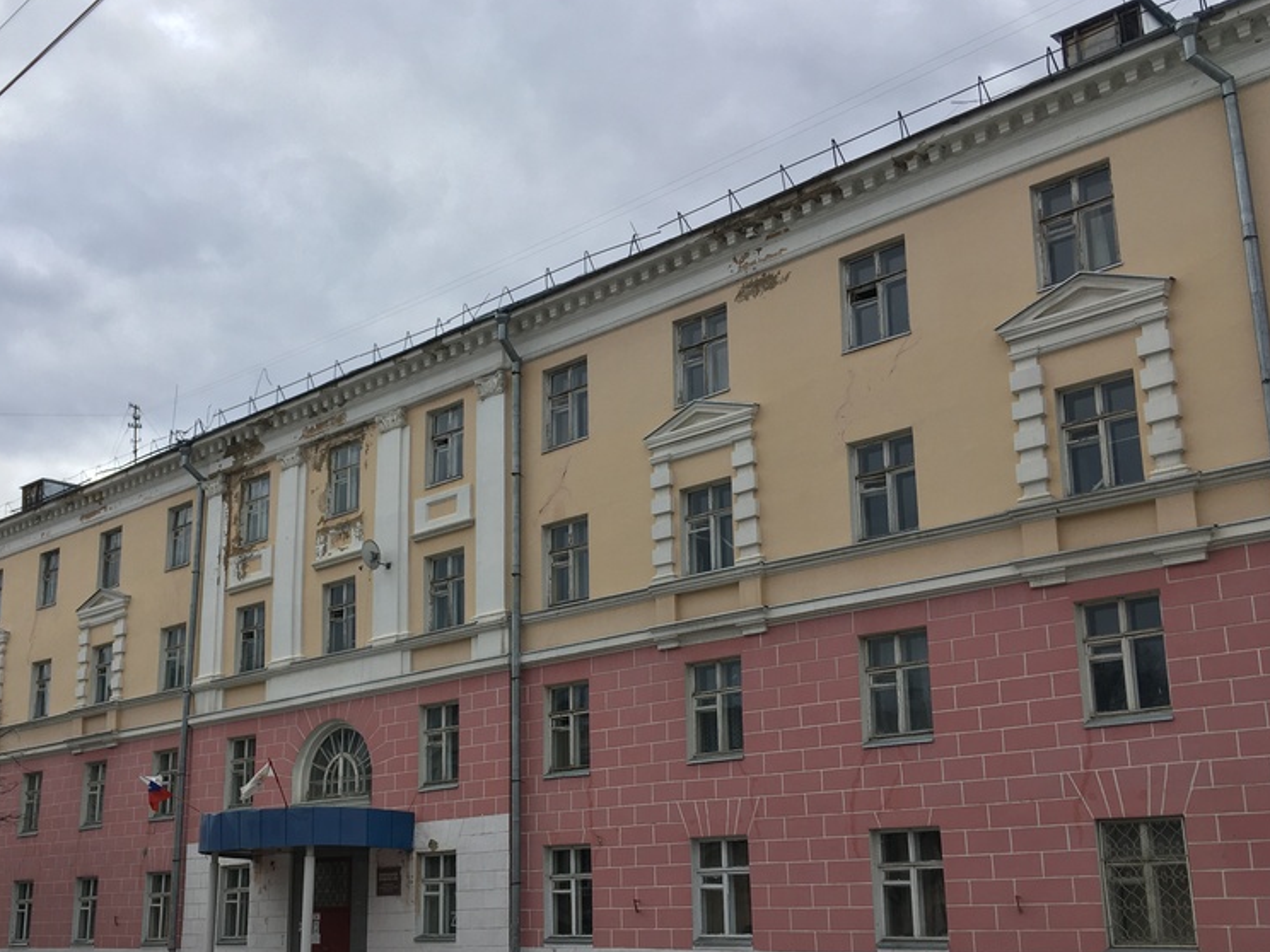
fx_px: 1431
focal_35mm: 39
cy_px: 601
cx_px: 466
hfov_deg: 47.4
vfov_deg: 36.6
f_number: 2.2
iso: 25
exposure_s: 1/950
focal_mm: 4.15
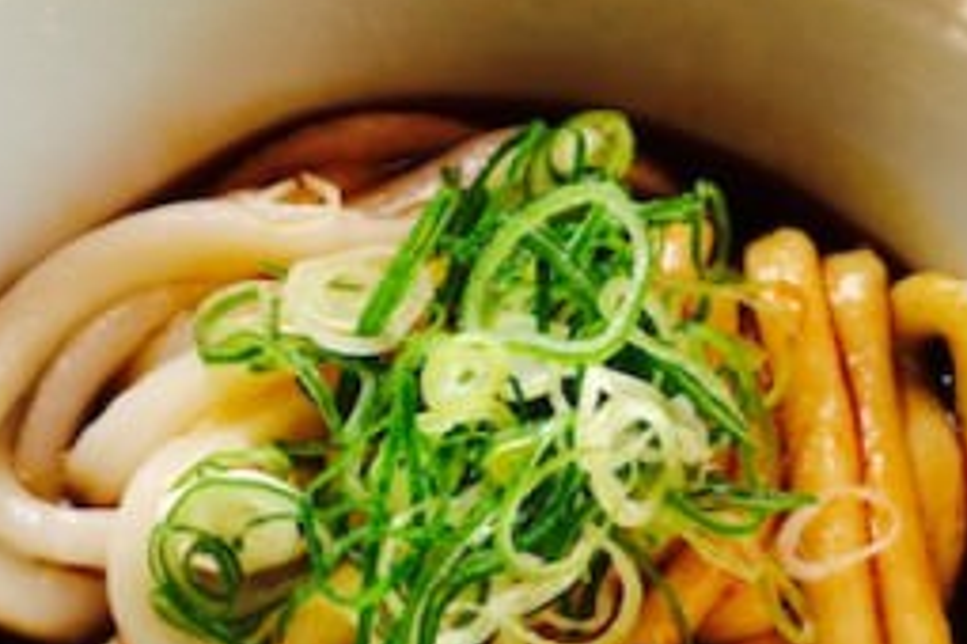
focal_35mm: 49
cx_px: 493
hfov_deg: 40.3
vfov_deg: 26.6
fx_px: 1316
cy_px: 583
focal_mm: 4.12
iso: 50
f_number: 2.2
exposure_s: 1/30
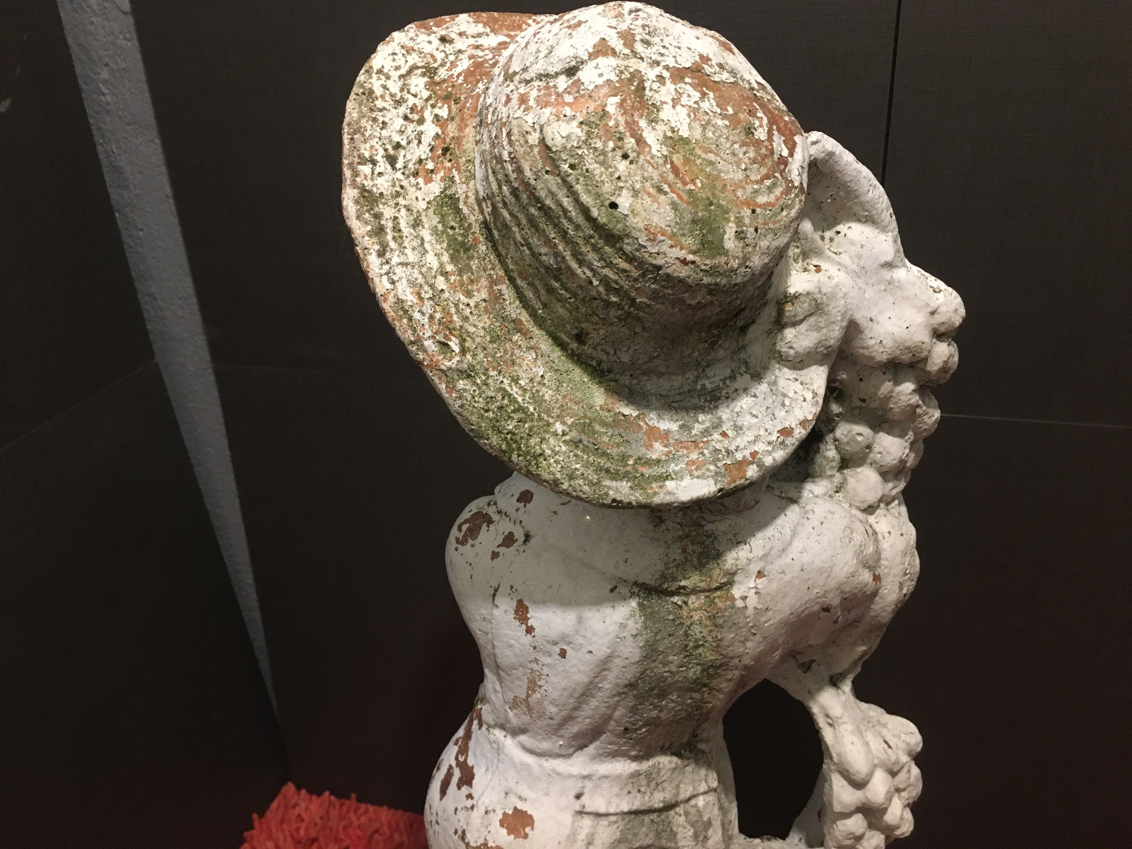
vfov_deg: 48.2
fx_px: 948
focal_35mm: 29
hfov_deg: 61.7
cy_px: 424
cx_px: 566
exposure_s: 1/20
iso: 200
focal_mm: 4.15
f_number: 2.2
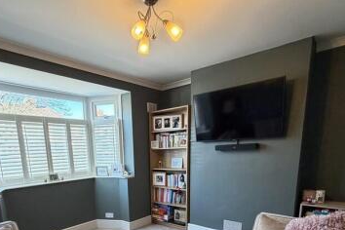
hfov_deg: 73.3
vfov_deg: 48.8
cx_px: 147
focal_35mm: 24
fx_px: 230
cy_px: 196
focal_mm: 2.22
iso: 250
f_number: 2.2
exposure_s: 1/50
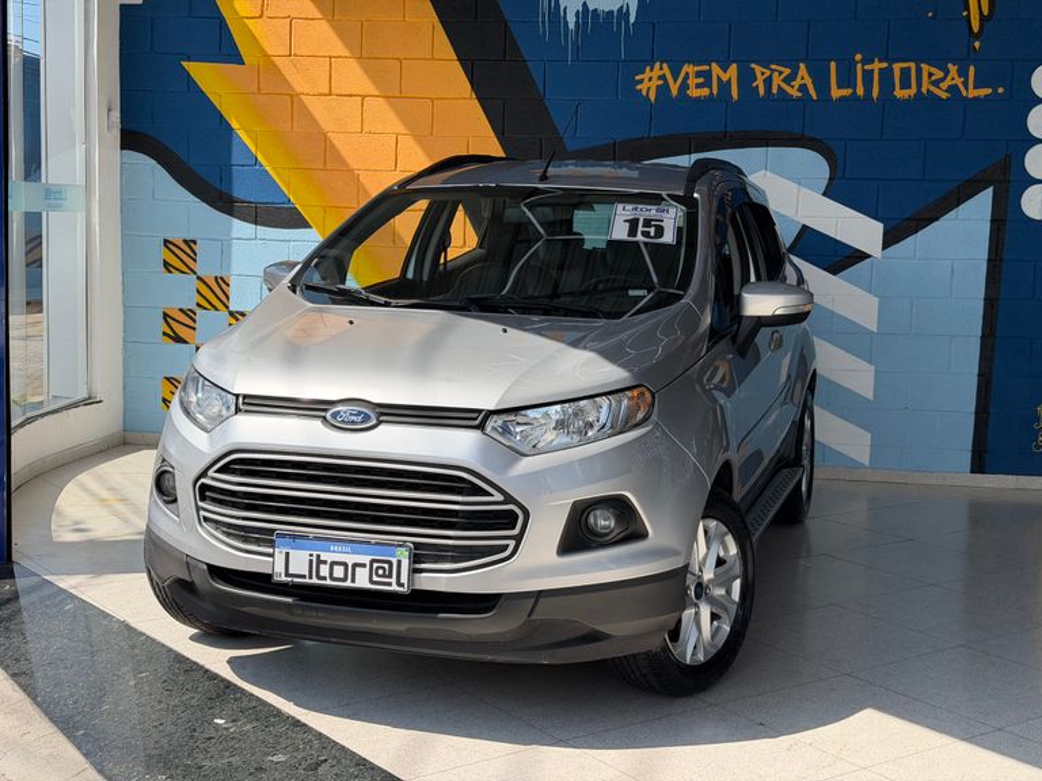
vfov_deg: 30.3
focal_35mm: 48
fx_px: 1445
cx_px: 521
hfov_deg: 39.7
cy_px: 390
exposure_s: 1/4587
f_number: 1.78
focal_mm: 6.76
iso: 100
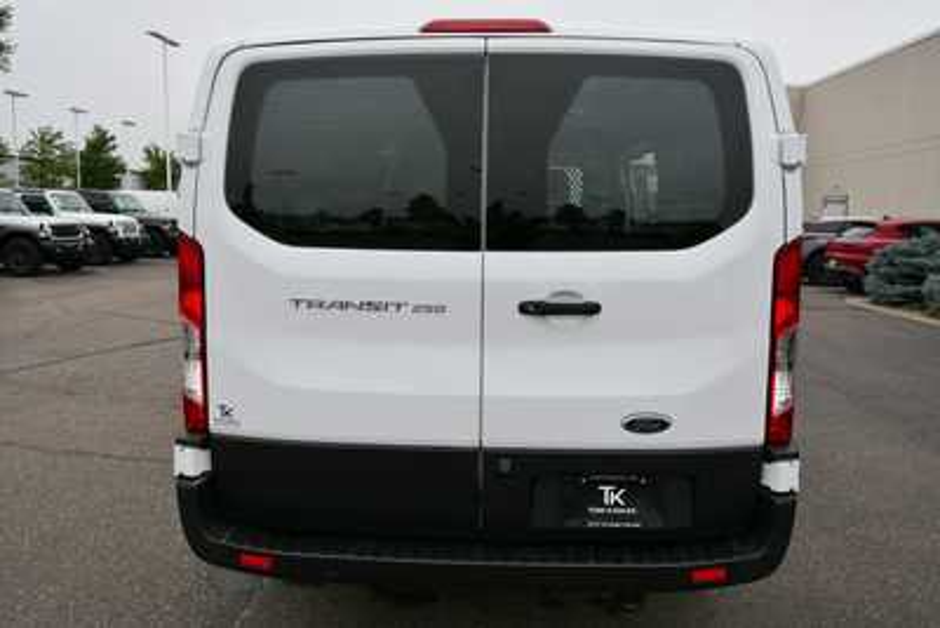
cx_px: 470
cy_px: 314
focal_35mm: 27
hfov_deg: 67.4
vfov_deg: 48.0
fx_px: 705
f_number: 7.1
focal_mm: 18
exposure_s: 1/250
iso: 200
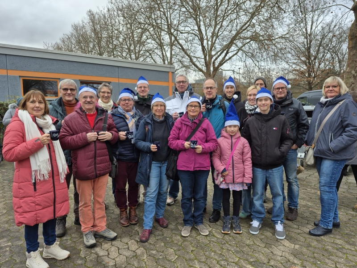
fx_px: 237
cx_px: 178
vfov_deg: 58.9
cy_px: 134
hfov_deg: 73.9
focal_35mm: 23
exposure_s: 1/180
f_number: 1.8
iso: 125
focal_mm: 5.4
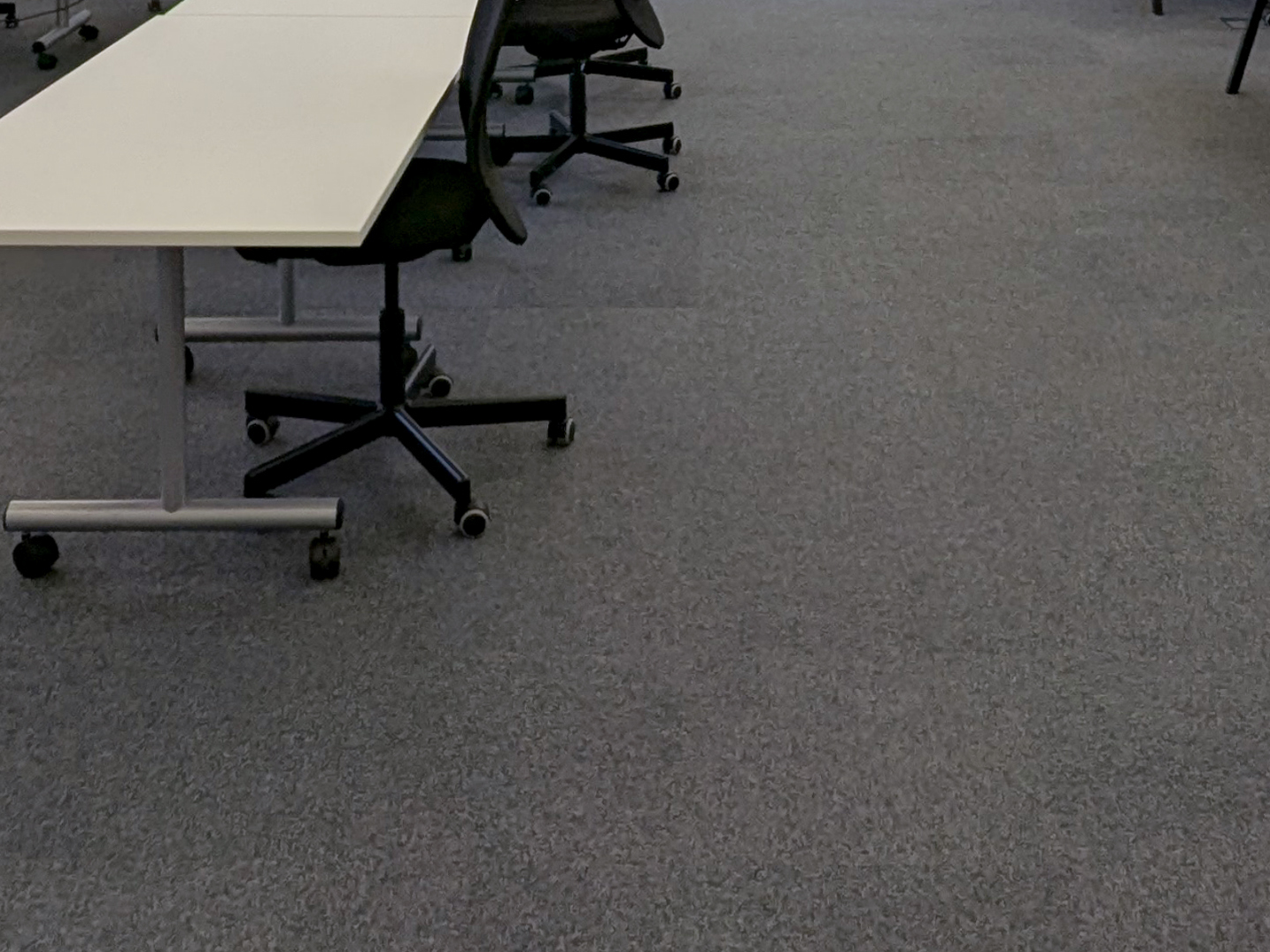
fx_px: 1651
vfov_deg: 28.8
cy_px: -120
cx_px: 693
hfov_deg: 42.0
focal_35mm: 45
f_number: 2.2
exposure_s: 1/147
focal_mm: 2.35
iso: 46
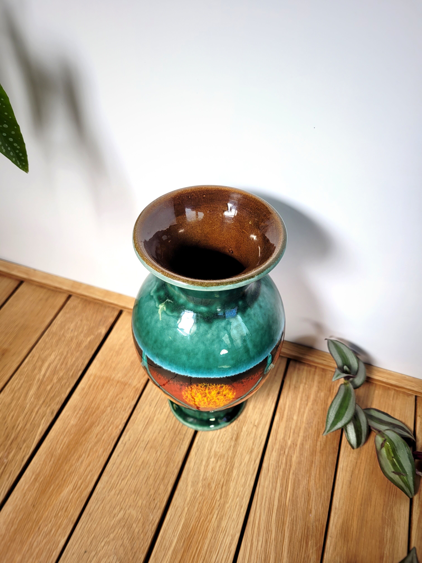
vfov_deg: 67.3
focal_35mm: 26
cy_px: 282
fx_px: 423
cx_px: 211
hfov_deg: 53.1
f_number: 1.8
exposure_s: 1/161
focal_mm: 5.4
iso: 40
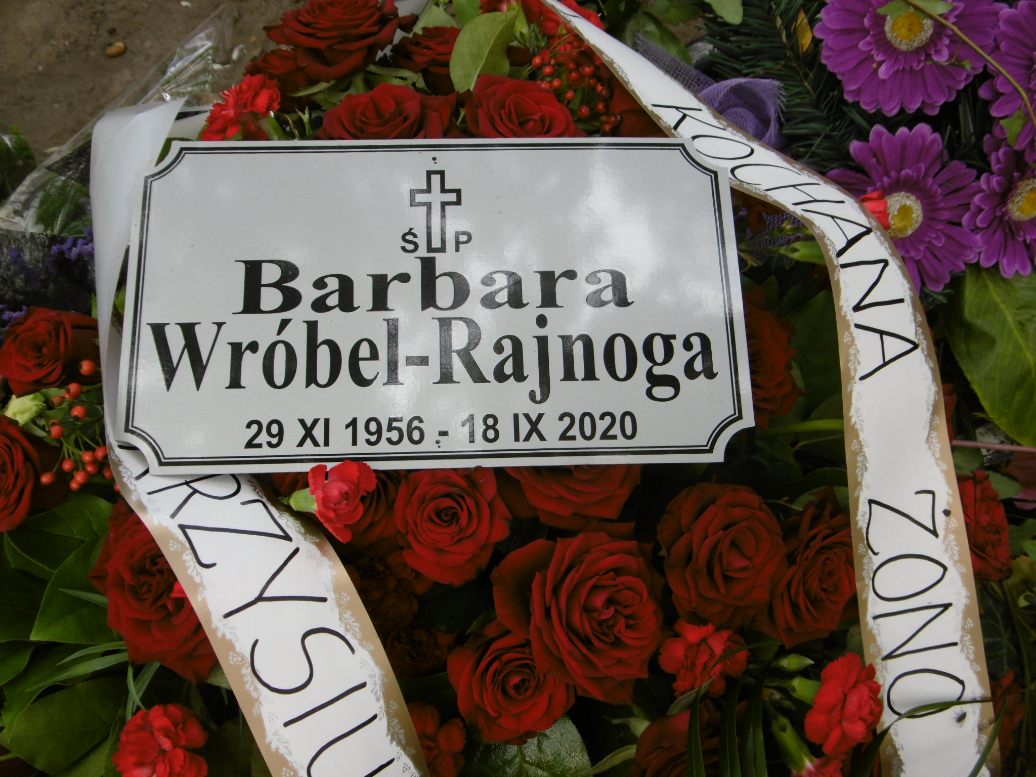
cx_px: 518
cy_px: 388
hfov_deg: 49.0
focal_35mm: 38
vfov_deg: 37.7
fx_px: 1137
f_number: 3.7
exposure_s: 1/125
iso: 100
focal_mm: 6.8
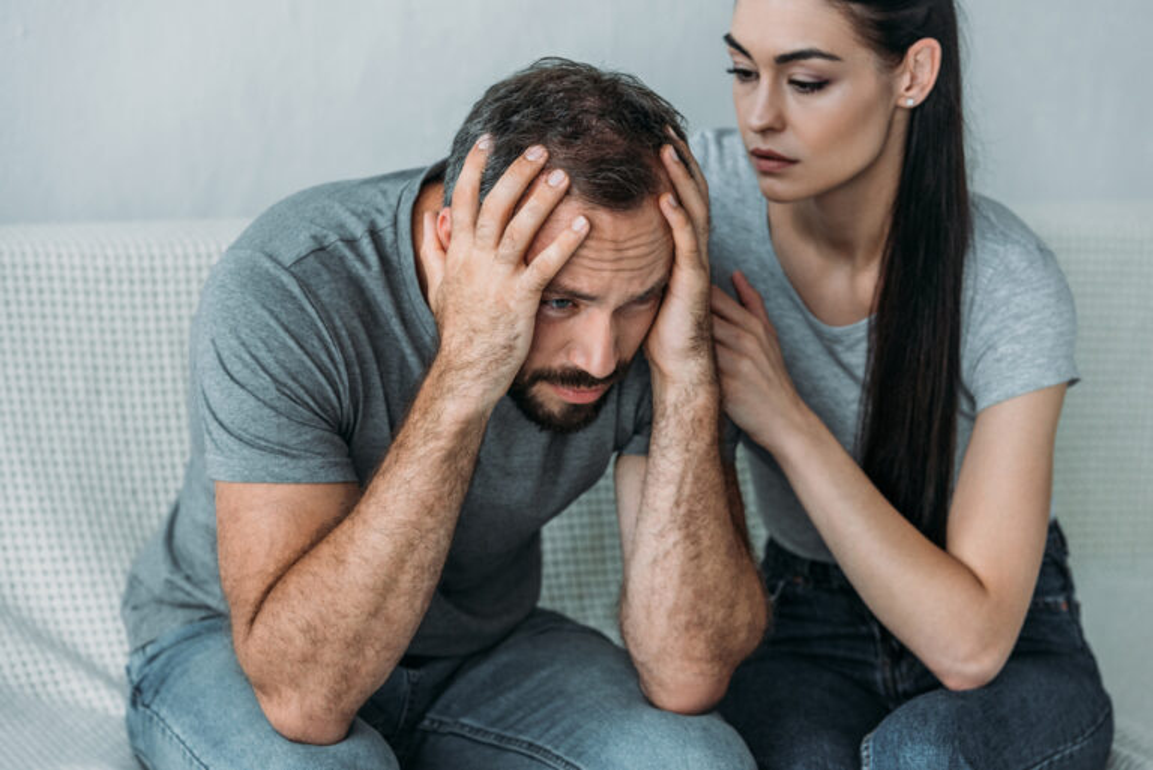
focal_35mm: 122
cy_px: 385
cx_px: 576
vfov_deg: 11.3
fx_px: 3909
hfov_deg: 16.8
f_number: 5
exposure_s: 1/200
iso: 640
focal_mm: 122
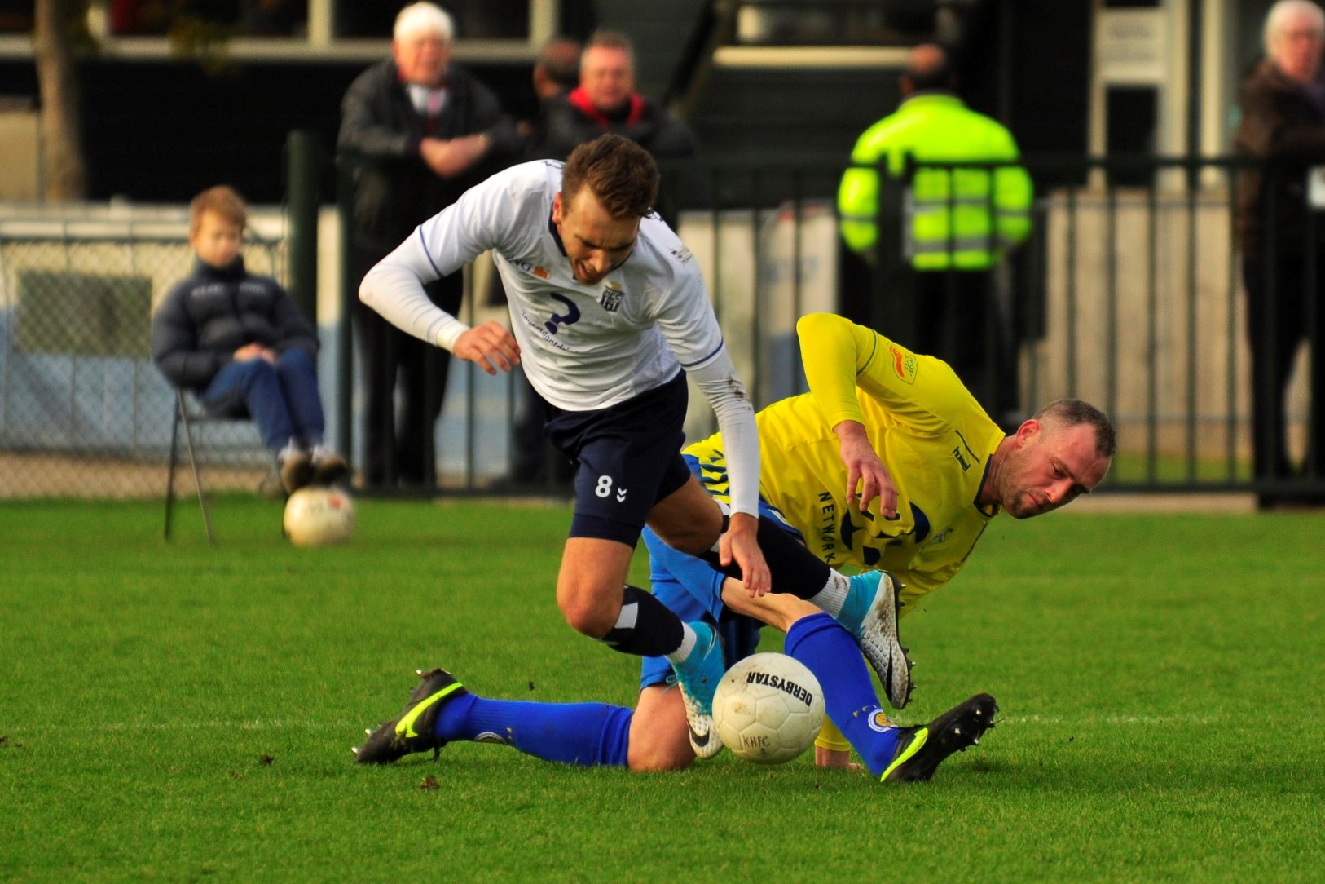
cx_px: 662
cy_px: 442
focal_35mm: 420
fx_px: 15457
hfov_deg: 4.9
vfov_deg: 3.3
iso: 250
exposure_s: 1/1600
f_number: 4
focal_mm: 280
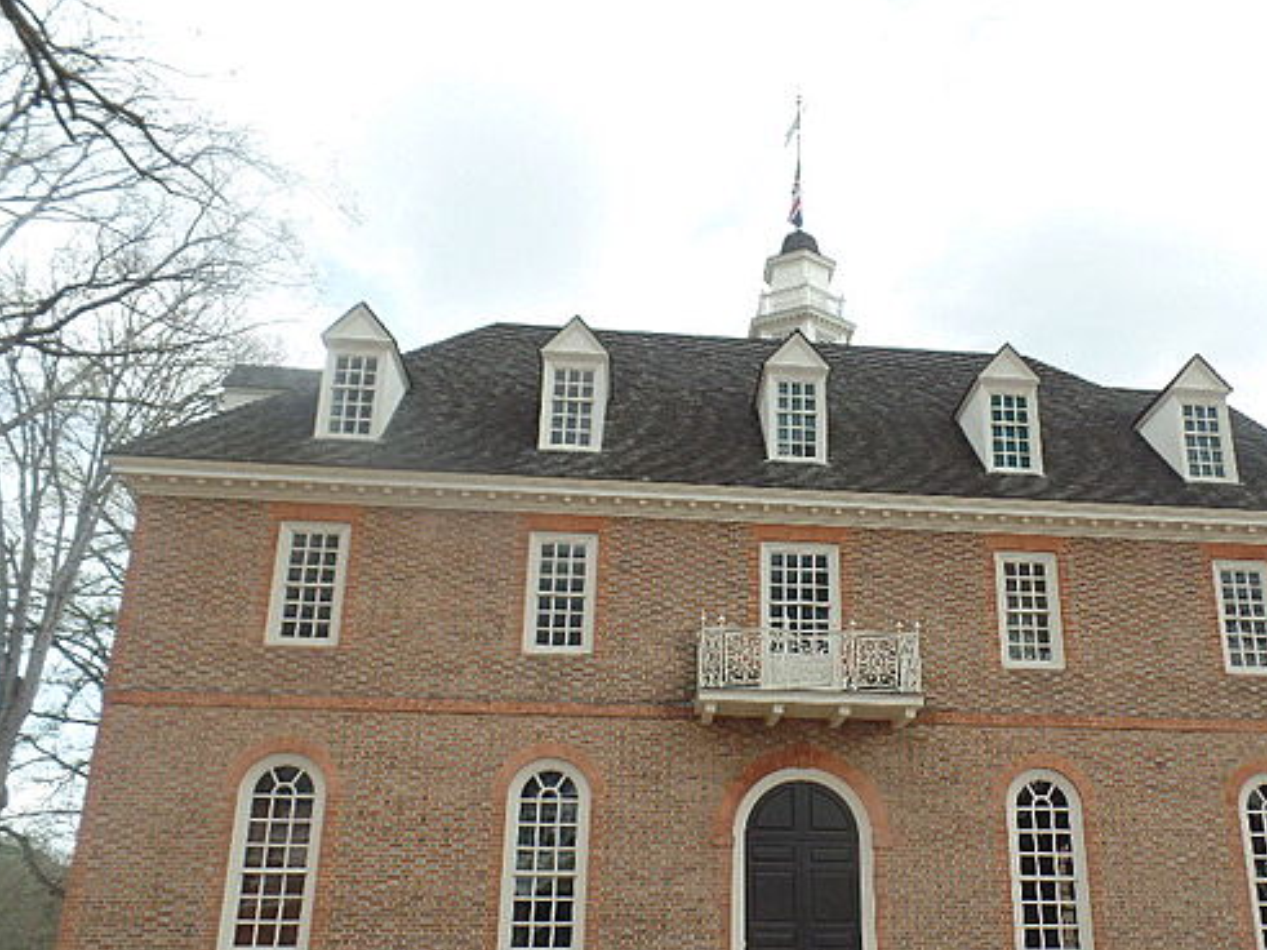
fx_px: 1098
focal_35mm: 30
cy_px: 599
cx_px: 764
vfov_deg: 46.3
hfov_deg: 59.5
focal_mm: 4.1
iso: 80
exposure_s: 1/350
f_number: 3.2
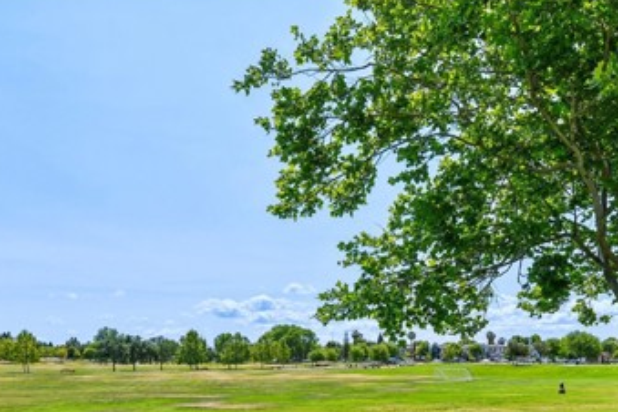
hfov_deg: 54.4
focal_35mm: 34
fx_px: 584
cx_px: 425
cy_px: 368
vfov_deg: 36.5
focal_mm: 18
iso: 100
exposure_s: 1/400
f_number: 8
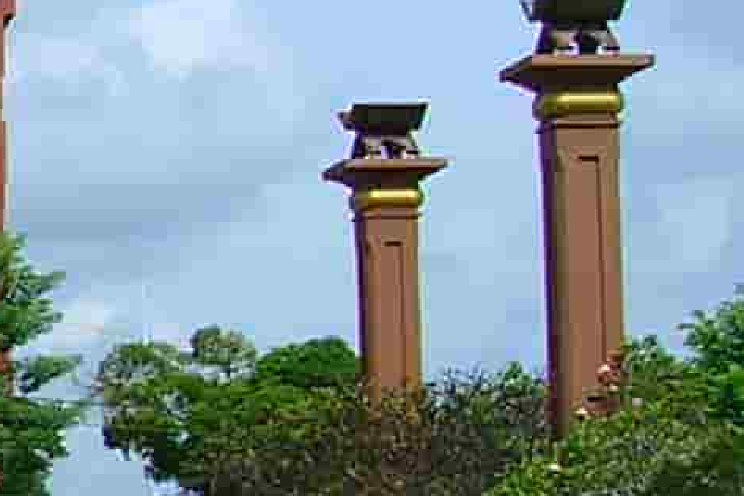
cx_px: -966
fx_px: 3533
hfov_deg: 10.5
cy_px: 335
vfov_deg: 8.0
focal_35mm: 171
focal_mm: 5.7
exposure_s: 1/453
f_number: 4.9
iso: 50
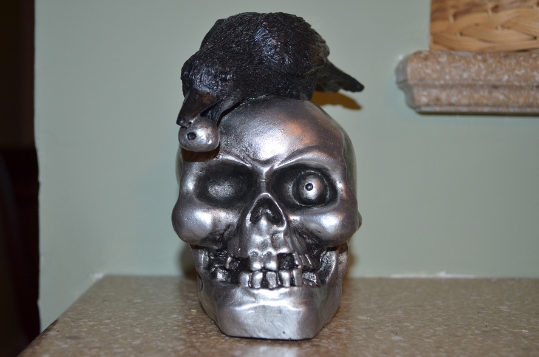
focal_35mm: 51
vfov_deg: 26.4
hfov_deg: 39.0
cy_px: 178
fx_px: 762
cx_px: 270
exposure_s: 1/30
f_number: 5
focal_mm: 34
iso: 720
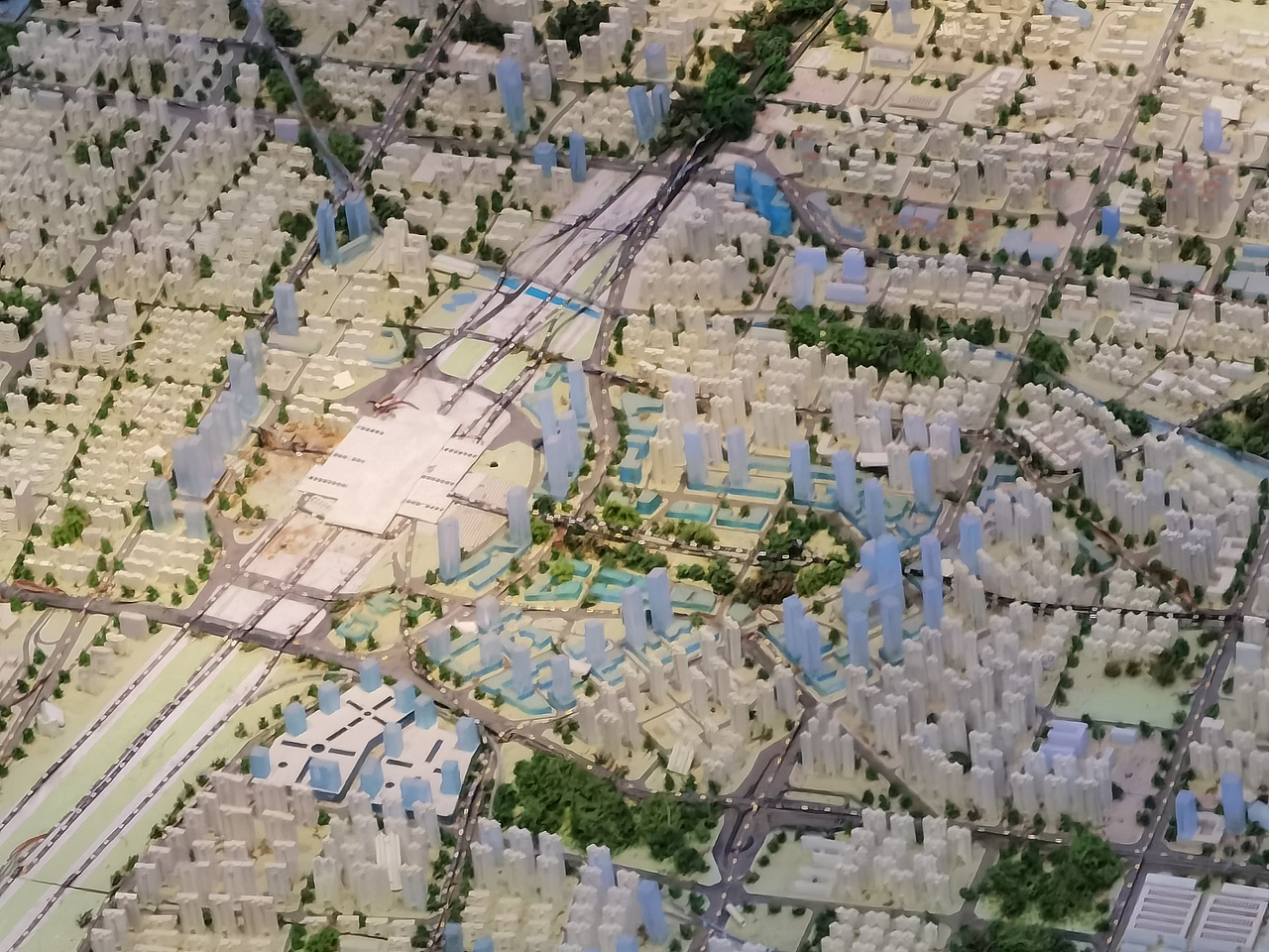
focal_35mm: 193
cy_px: 476
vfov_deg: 7.7
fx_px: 7075
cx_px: 634
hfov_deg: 10.2
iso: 320
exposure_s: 1/100
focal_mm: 6.4
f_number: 2.4
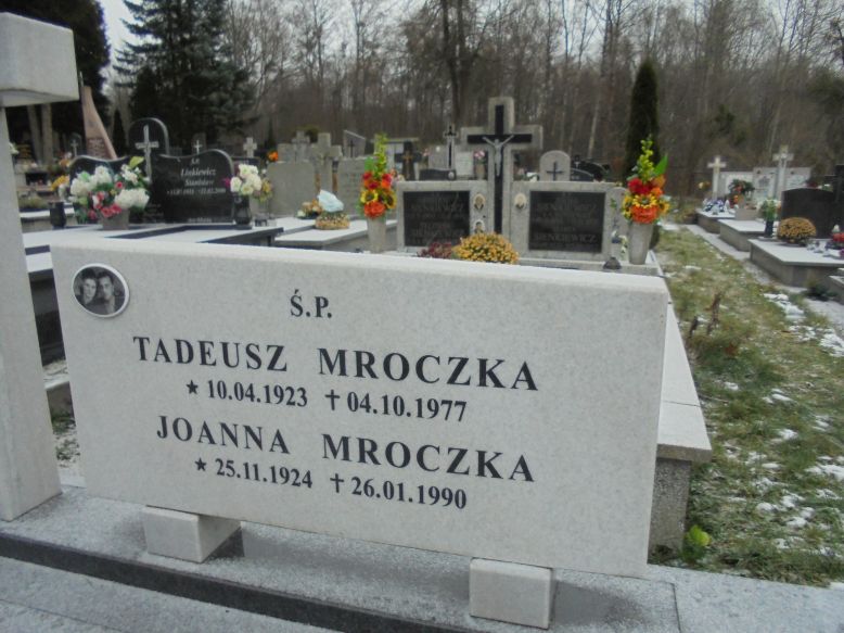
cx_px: 422
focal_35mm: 26
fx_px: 634
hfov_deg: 67.3
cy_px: 316
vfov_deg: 53.0
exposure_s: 1/250
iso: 250
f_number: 3.5
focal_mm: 4.6
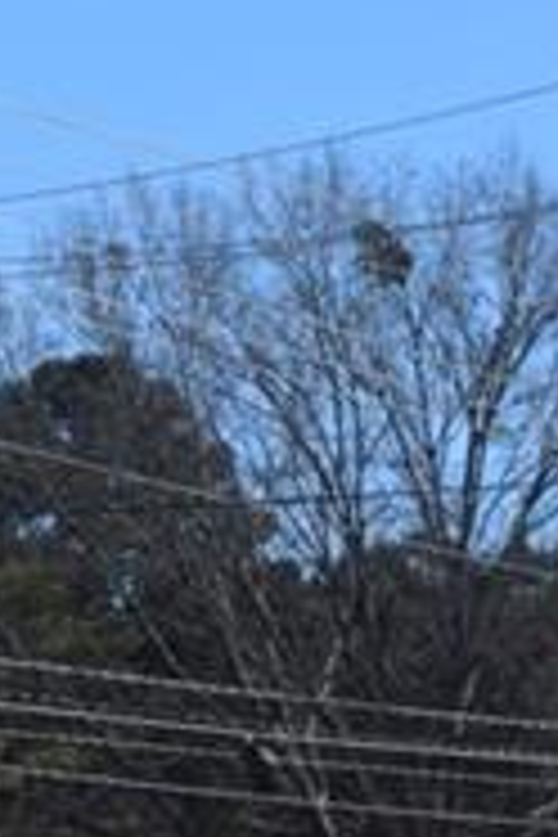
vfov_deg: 6.9
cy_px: 153
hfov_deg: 4.5
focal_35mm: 298
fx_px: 6928
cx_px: -540
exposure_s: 1/400
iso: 200
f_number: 10
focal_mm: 48
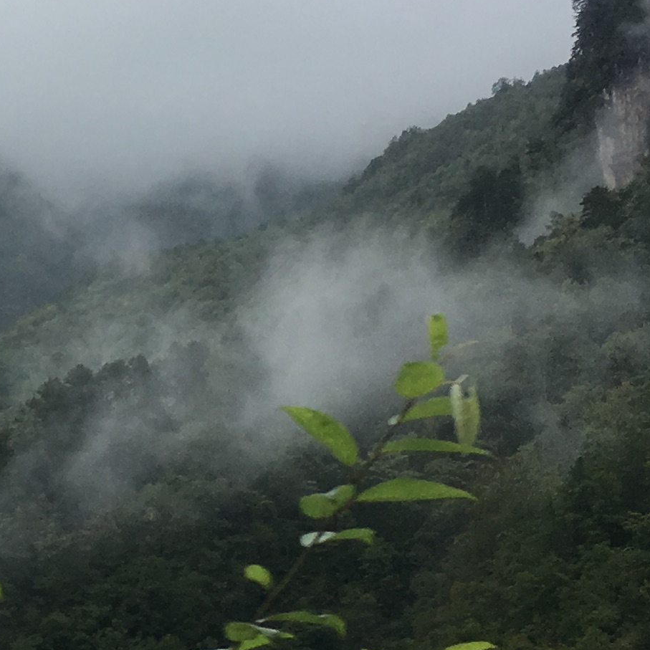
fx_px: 2422
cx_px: -316
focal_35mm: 114
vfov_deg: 15.3
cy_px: 376
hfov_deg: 14.3
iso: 25
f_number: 2.2
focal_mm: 4.15
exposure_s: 1/845
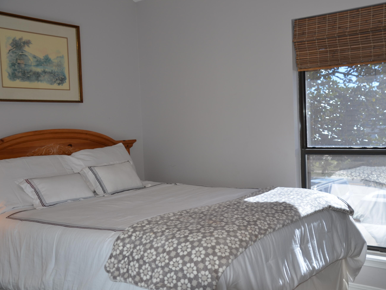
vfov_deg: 33.6
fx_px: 479
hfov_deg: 43.8
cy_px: 146
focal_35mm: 43
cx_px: 213
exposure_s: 1/200
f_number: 3.8
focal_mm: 26
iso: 200
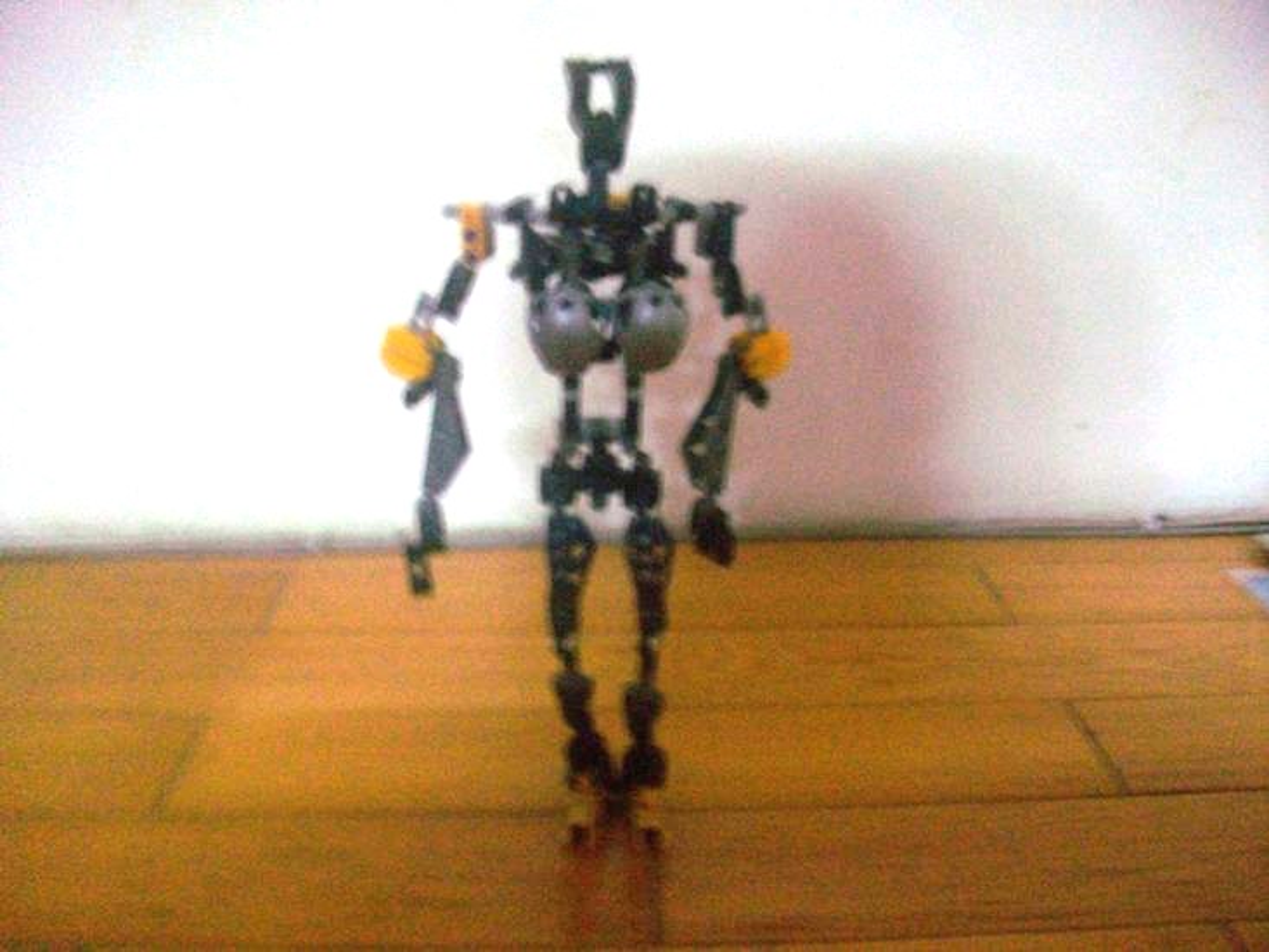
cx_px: 634
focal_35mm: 32
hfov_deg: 56.8
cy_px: 476
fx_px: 1173
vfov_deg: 44.2
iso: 160
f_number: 2.8
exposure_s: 1/2
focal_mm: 5.7
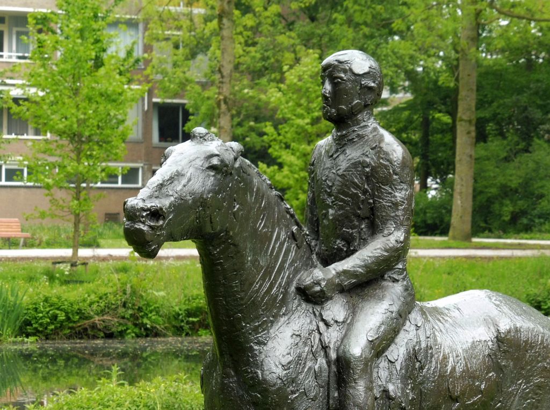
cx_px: 275
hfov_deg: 12.9
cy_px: 205
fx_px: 2441
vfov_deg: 9.6
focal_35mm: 154
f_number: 6.3
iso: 200
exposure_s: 1/100
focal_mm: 27.6
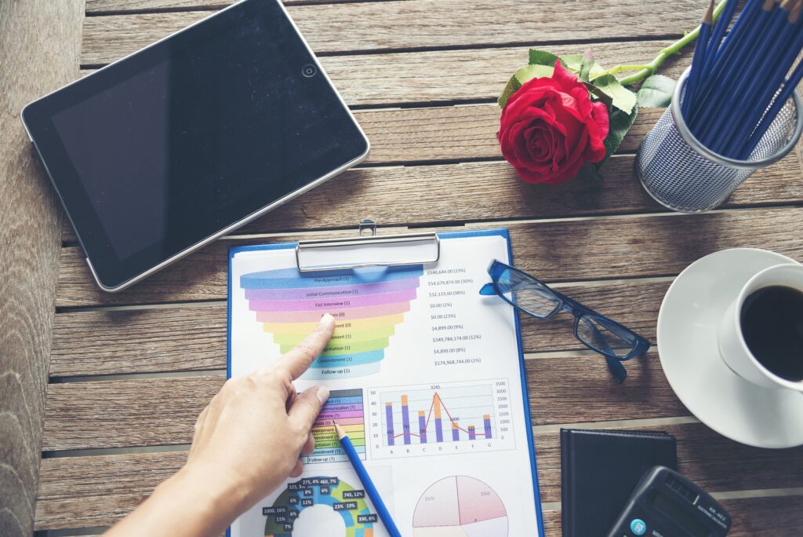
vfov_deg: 41.2
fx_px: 714
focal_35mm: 32
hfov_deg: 58.7
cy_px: 268
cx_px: 402
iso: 400
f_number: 4
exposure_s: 1/100
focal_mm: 32
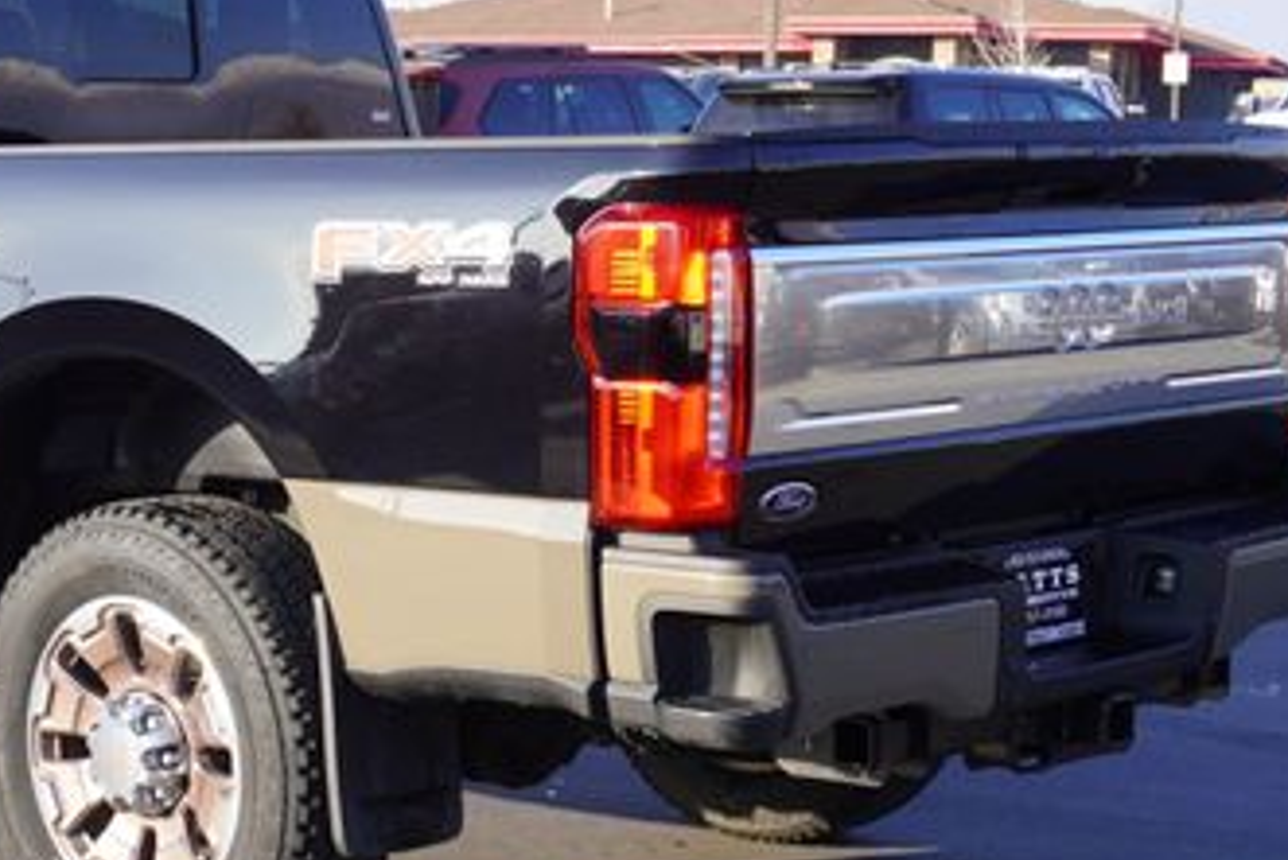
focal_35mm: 87
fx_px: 3114
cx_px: 191
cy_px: 440
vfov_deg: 15.7
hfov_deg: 22.9
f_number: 7.1
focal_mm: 30
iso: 100
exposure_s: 1/100
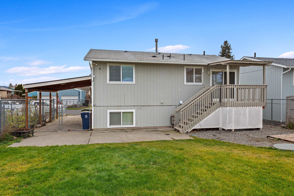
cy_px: 99
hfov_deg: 71.5
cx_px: 150
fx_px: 204
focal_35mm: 25
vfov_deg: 51.3
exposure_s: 1/20
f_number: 8
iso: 100
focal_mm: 24
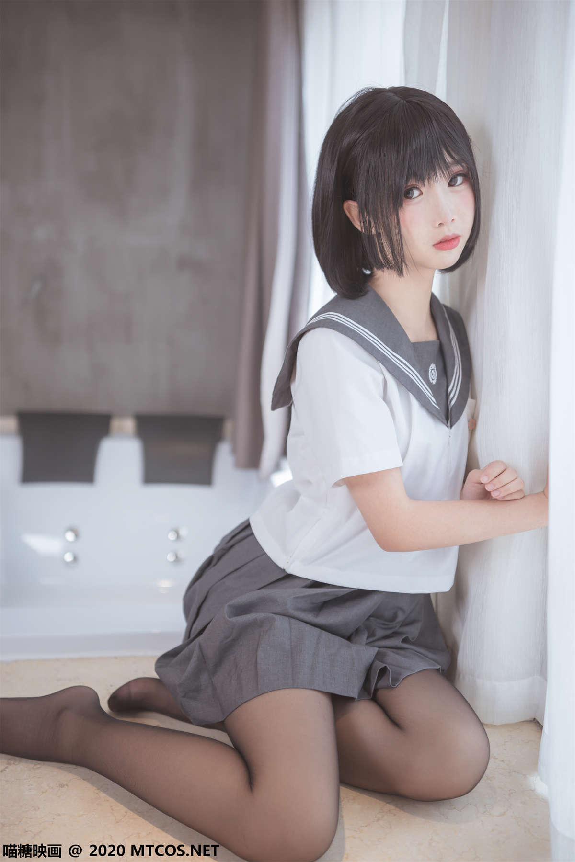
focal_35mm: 35
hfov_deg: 37.9
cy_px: 431
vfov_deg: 54.4
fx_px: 838
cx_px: 288
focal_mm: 35
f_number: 2.2
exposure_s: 1/60
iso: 100
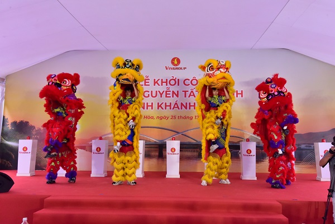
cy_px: 112
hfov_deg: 61.9
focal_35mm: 30
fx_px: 279
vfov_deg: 43.6
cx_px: 168
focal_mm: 30
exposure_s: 1/400
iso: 3200
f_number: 10
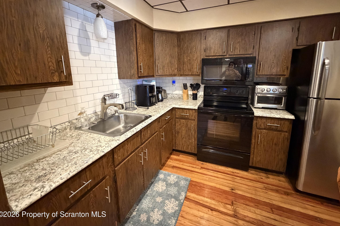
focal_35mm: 15
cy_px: 95
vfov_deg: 76.8
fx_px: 142
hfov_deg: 100.4
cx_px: 172
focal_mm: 2.22
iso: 1250
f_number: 2.2
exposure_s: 1/60
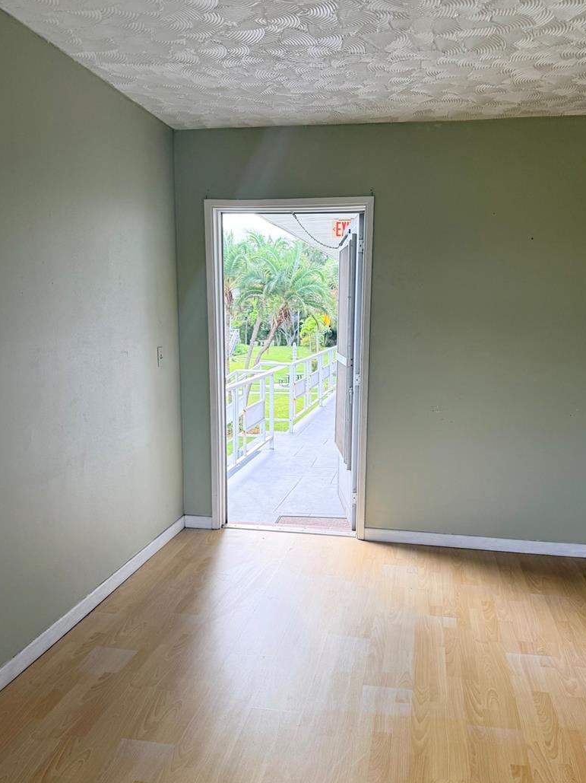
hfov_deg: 49.7
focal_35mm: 28
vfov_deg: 63.3
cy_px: 430
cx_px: 316
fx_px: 632
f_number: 1.78
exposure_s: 1/467
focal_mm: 6.76
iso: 80
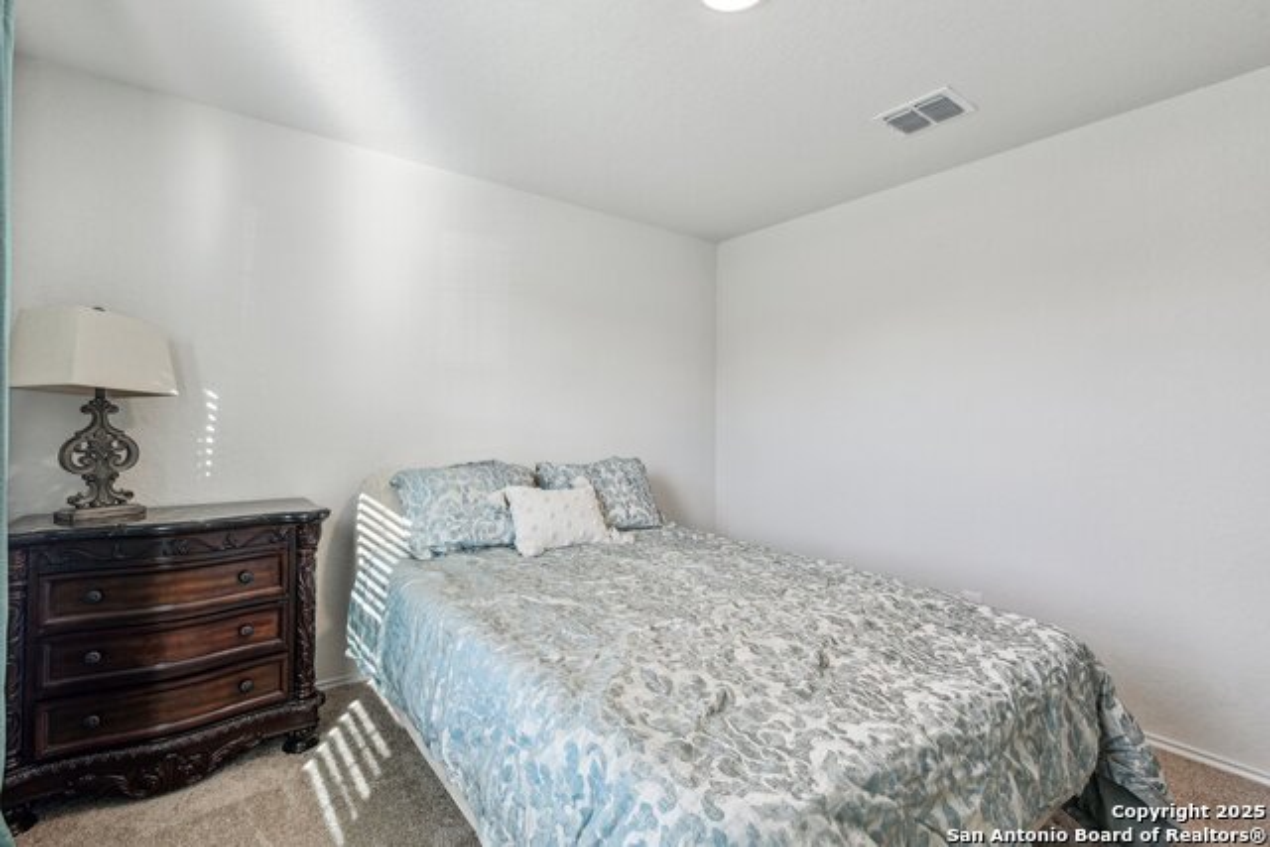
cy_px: 424
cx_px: 635
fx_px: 600
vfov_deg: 70.5
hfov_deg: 93.3
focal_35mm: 17
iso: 450
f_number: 8
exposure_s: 1/15
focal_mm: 17
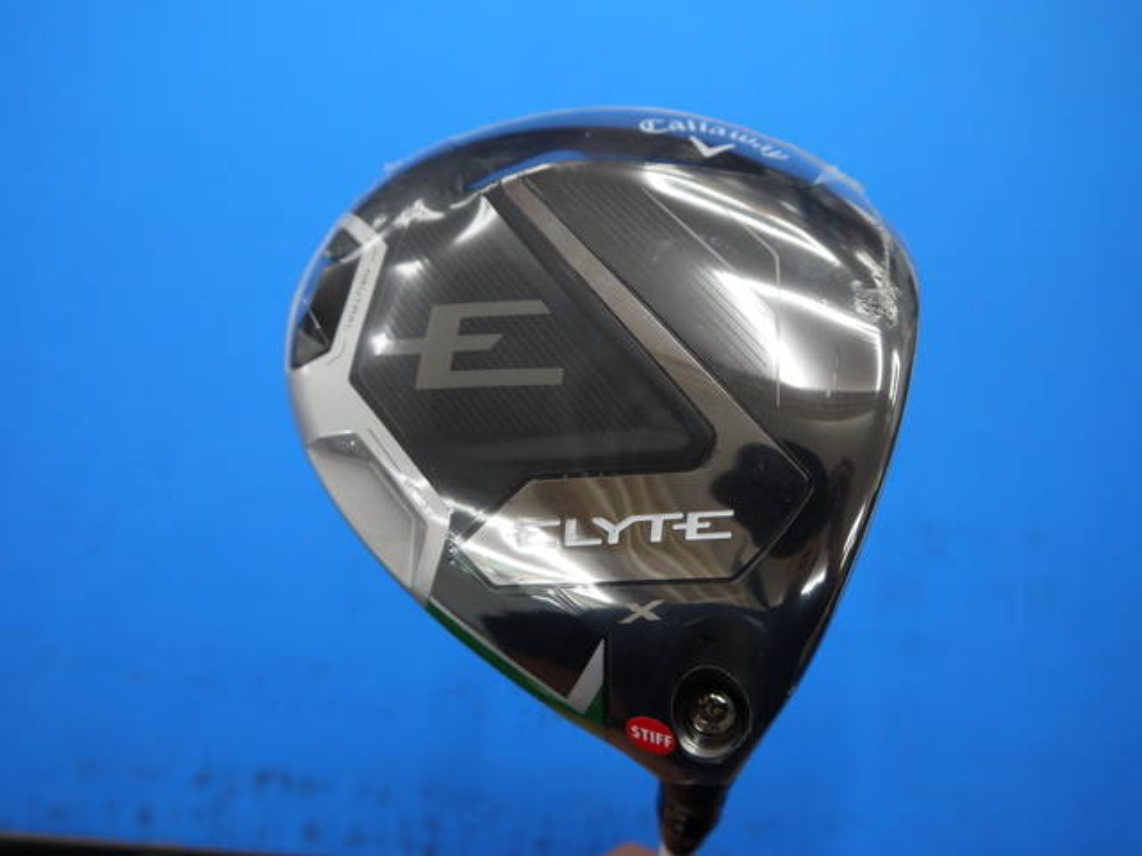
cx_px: 571
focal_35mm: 34
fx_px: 1122
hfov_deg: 54.0
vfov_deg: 41.8
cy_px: 428
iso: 160
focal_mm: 17
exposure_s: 1/60
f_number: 4
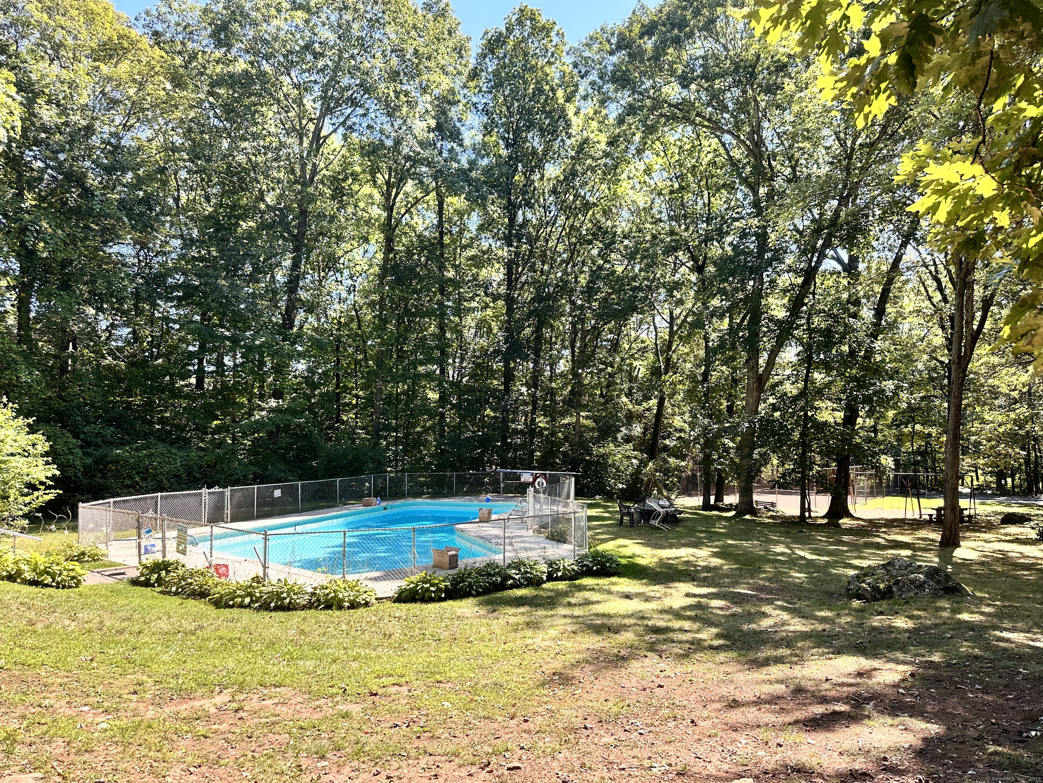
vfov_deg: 56.8
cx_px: 522
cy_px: 392
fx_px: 723
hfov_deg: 71.6
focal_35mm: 24
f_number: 1.78
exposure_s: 1/659
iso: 80
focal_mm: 6.86
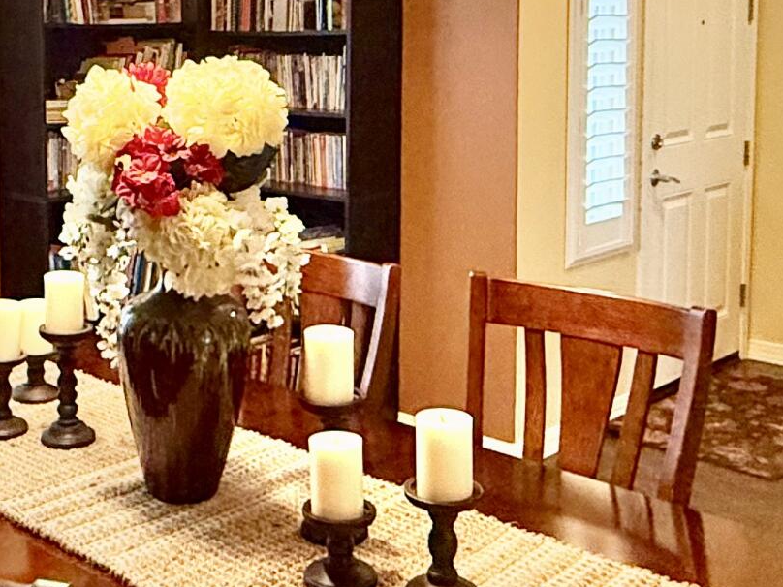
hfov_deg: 36.0
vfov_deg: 27.5
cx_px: 196
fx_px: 1176
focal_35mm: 52
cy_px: 115
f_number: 2.2
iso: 400
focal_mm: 2.22
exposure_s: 1/60
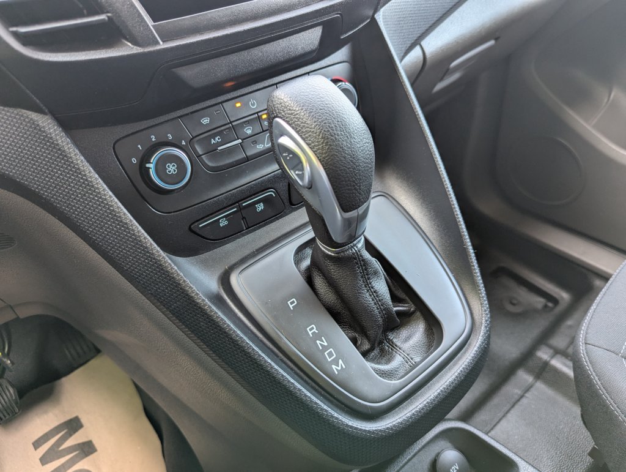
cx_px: 313
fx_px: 435
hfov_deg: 71.5
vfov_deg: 56.9
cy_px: 236
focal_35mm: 24
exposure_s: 1/28.3
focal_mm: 6.81
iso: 101
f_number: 1.85
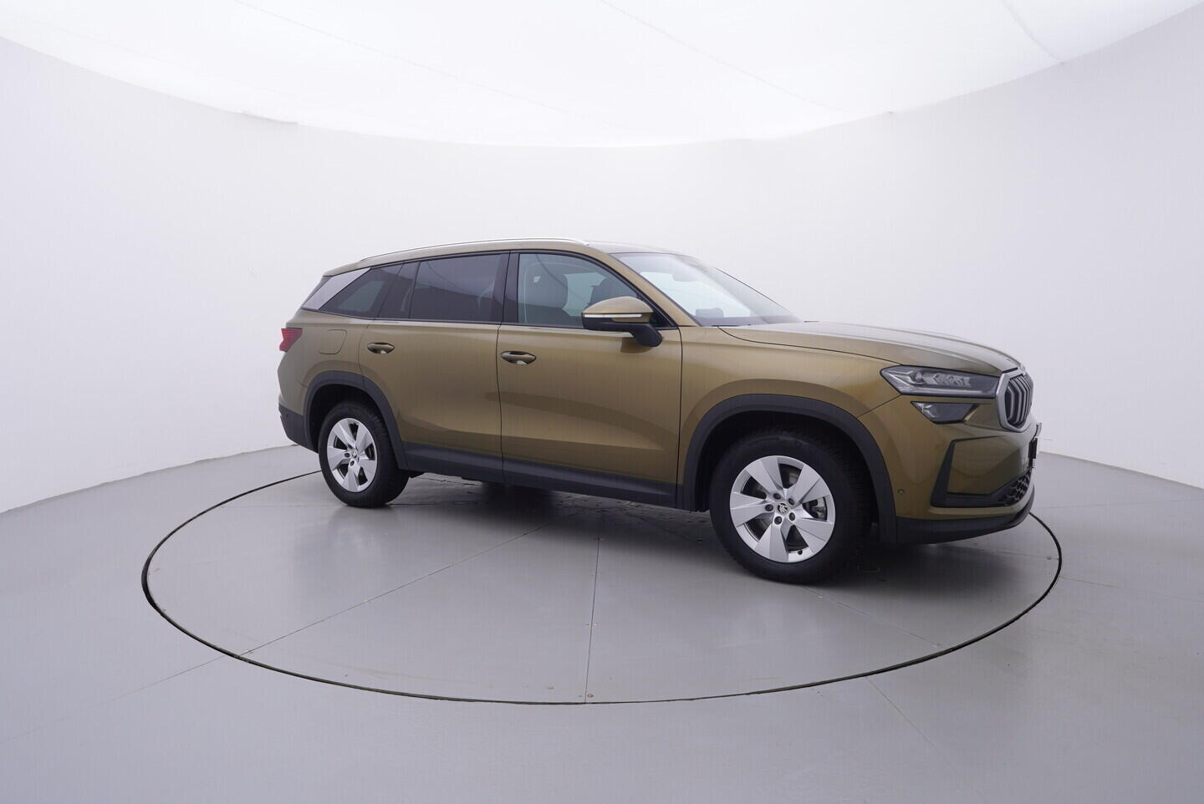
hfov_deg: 77.3
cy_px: 402
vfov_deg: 56.2
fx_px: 753
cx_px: 602
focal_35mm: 22
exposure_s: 1/80
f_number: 5
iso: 200
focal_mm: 15
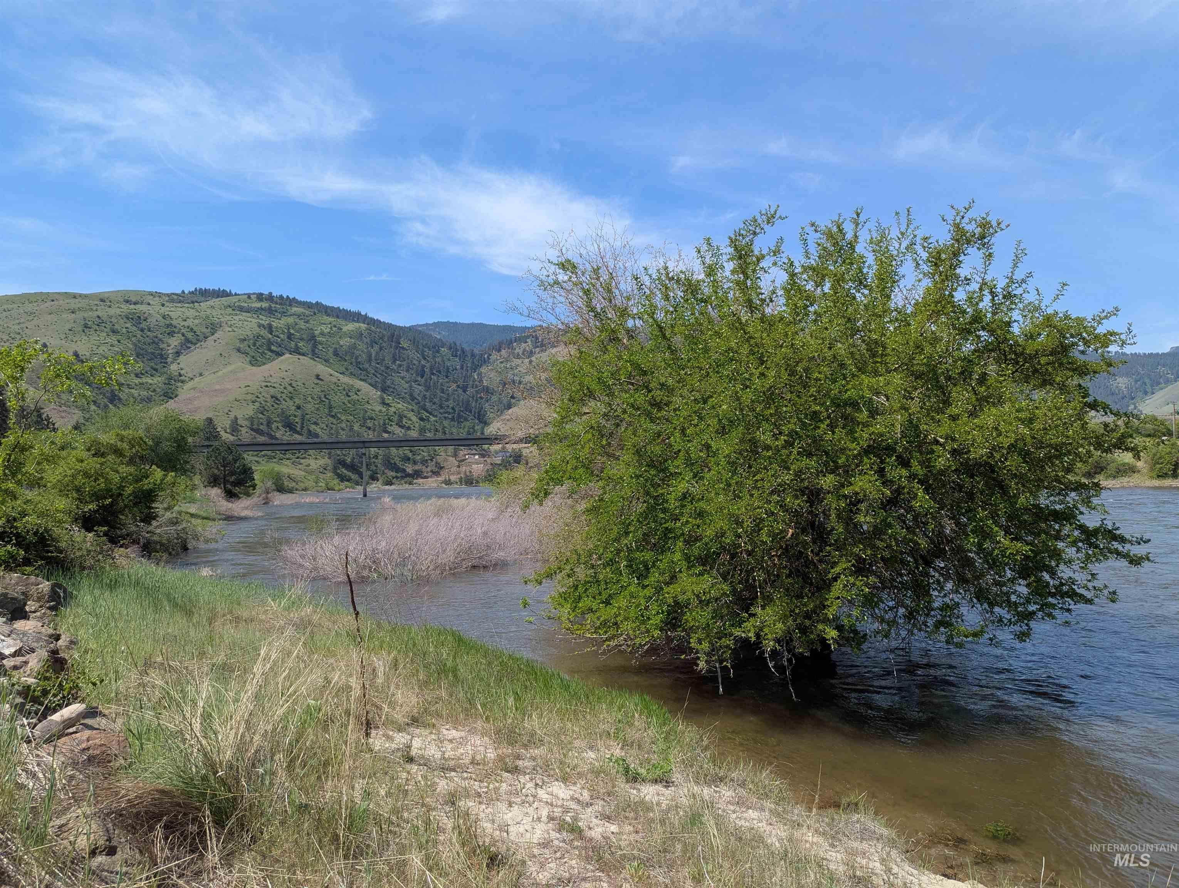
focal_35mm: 24
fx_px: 819
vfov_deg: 56.9
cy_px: 444
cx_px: 590
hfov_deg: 71.5
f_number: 1.85
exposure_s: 1/1825
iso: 48
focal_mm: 6.81
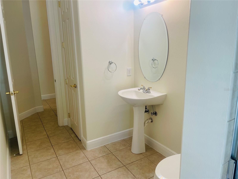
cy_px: 90
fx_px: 172
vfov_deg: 54.9
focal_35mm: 25
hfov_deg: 69.4
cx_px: 119
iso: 50
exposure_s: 1/120
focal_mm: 5.1
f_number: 1.6
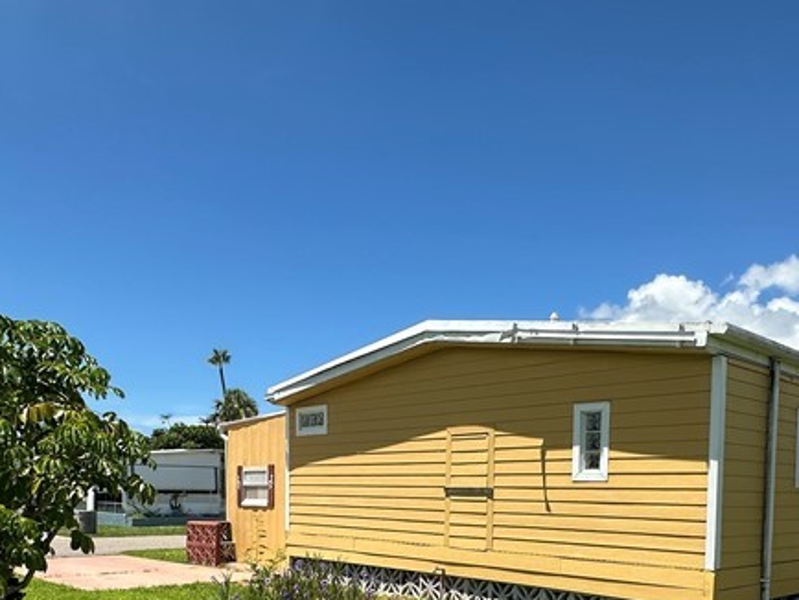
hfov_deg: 55.2
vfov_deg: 40.2
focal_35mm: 33
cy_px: 526
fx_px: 762
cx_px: 446
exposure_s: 1/2174
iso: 50
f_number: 2.2
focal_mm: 2.22
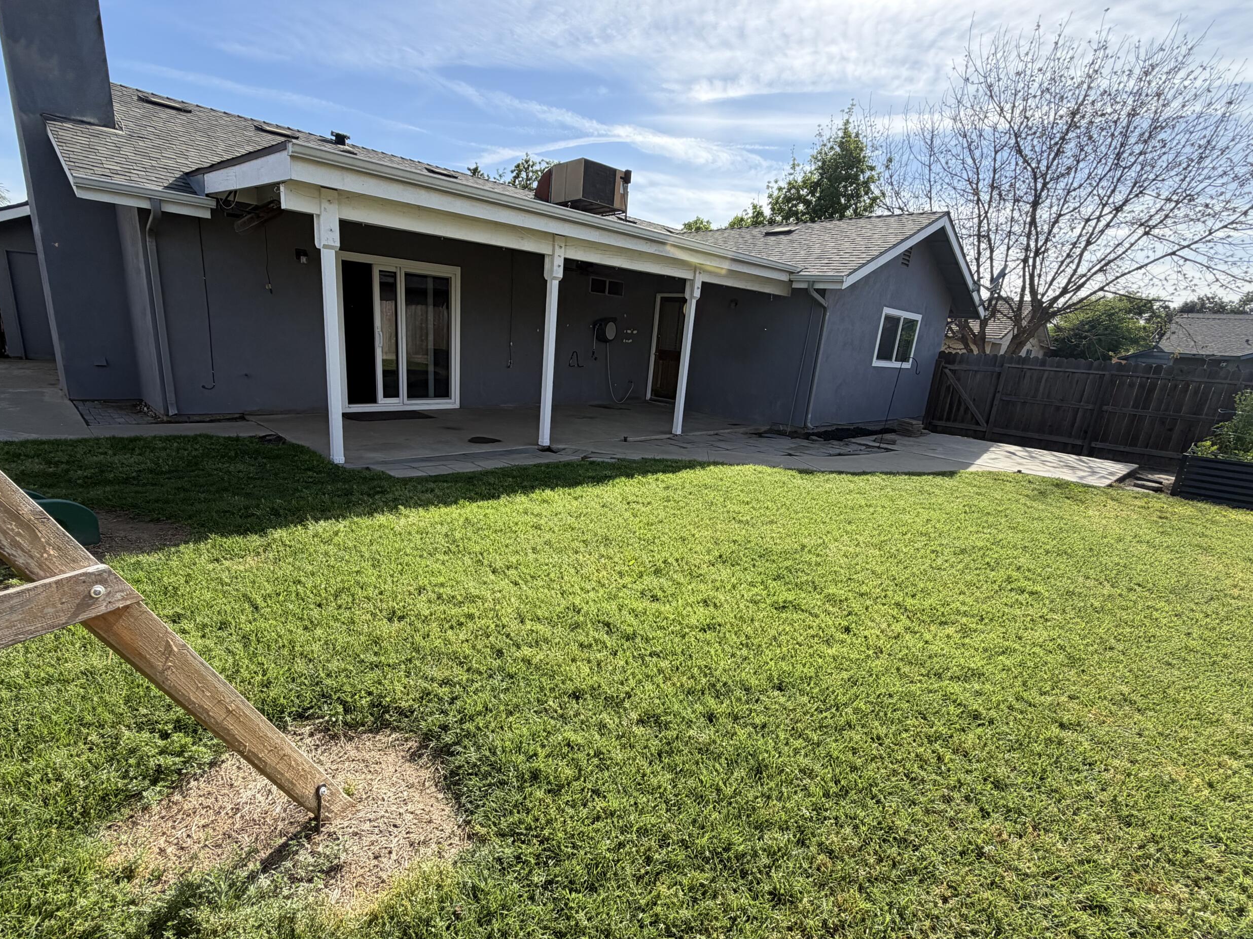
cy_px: 513
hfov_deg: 91.0
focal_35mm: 17
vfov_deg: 74.6
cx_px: 594
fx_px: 615
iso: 32
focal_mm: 2.22
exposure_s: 1/770
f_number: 2.2
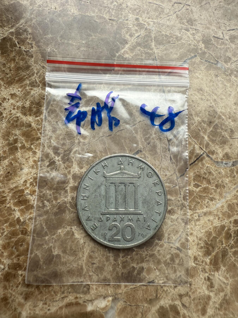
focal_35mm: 24
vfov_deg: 71.6
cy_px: 159
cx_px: 119
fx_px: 220
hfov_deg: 56.8
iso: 40
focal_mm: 2.22
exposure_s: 1/179
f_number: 2.2
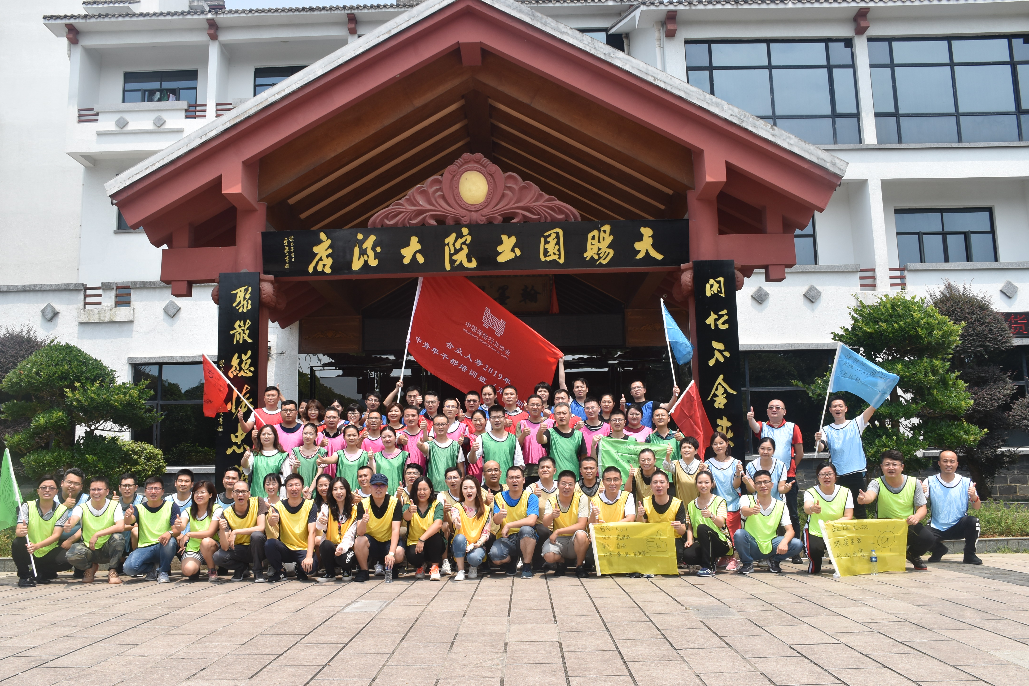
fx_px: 886
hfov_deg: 60.3
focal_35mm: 31
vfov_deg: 42.3
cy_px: 341
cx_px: 507
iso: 200
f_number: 9
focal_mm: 20
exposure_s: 1/320
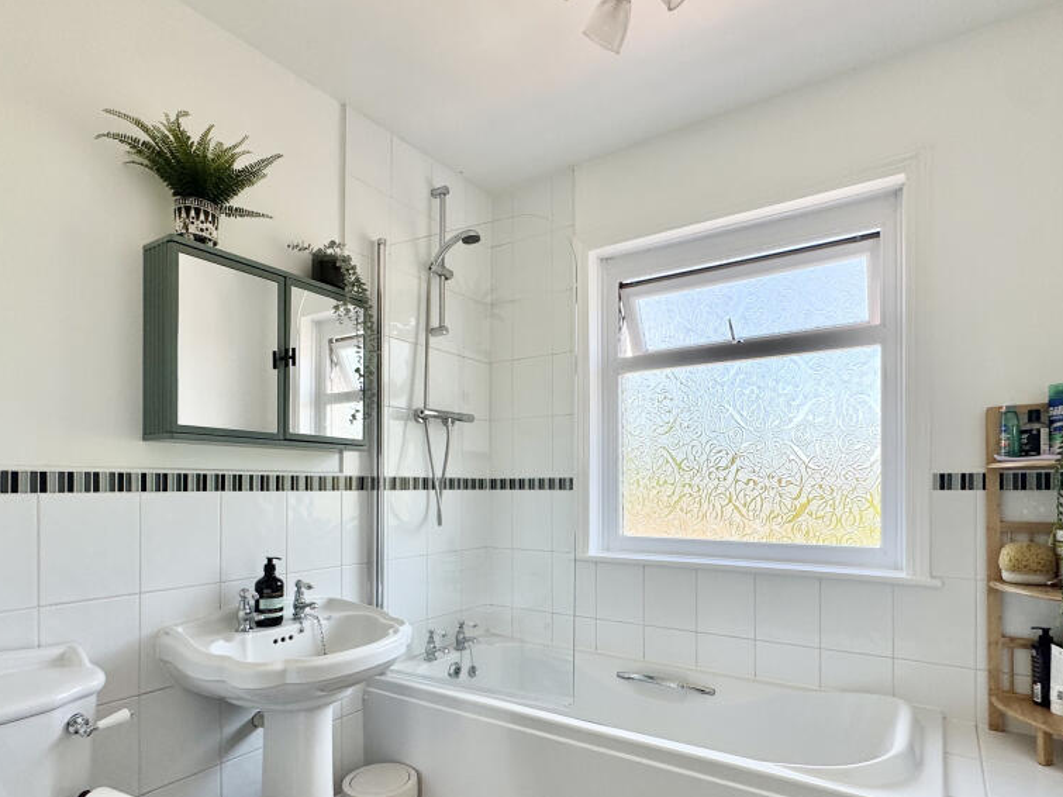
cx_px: 543
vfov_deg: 67.7
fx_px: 583
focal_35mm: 19
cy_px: 491
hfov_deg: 84.7
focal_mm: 2.22
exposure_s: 1/171
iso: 40
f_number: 2.2
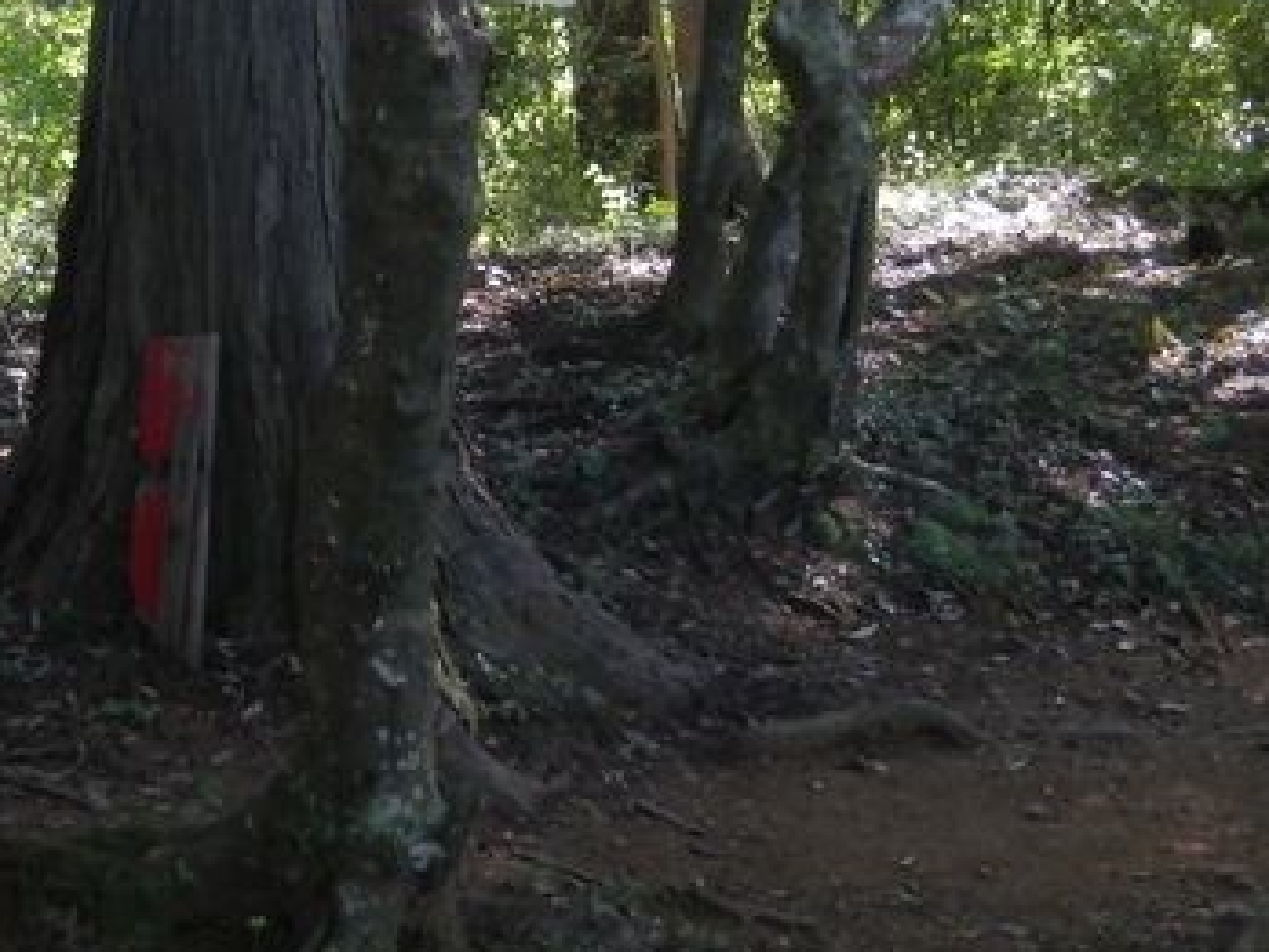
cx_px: 368
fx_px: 2273
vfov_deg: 23.5
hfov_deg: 30.8
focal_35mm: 62
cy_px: 259
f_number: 3.2
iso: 200
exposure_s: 1/50
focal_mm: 5
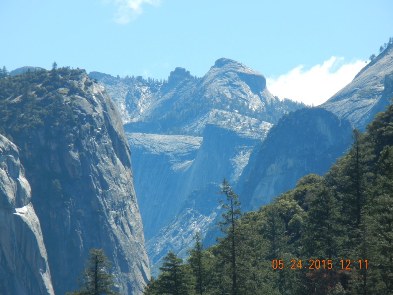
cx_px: 196
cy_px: 148
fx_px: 3406
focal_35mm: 300
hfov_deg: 6.6
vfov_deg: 5.0
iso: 160
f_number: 5.6
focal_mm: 54
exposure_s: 1/421
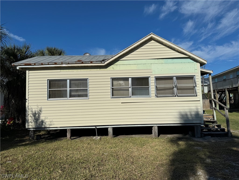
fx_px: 166
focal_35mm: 24
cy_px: 90
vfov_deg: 56.8
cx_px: 120
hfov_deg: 71.6
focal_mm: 6.86
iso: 80
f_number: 1.78
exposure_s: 1/15152
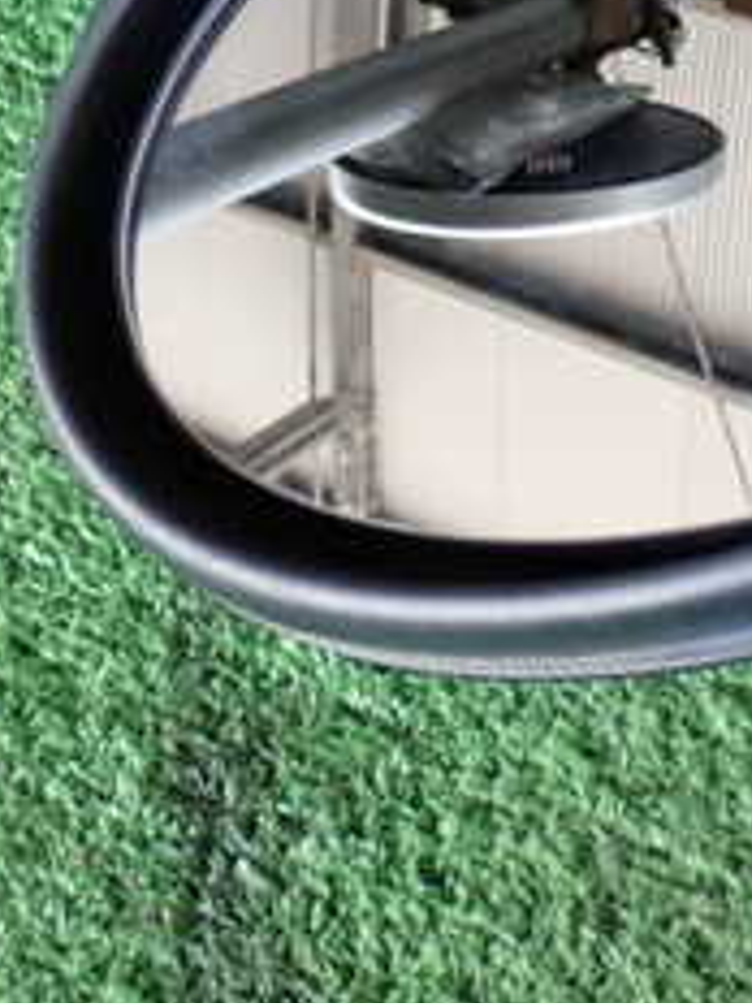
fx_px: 3070
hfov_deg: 13.4
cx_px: 1024
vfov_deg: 18.5
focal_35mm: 106
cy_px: 281
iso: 200
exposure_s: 1/60
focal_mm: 7.31
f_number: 2.8
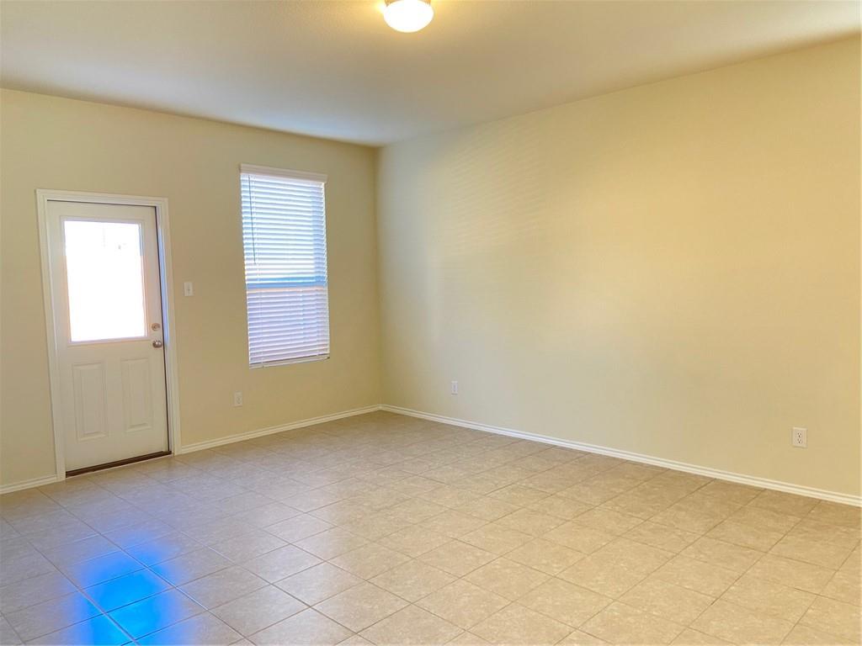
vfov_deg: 53.1
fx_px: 647
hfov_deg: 67.3
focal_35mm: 26
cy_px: 323
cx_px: 431
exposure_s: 1/60
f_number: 1.8
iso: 125
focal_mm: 4.25
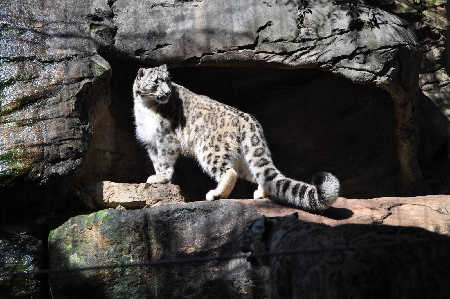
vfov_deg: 15.2
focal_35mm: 90
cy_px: 150
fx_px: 1124
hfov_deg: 22.6
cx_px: 225
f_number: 4.5
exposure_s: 1/1250
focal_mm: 60
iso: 400
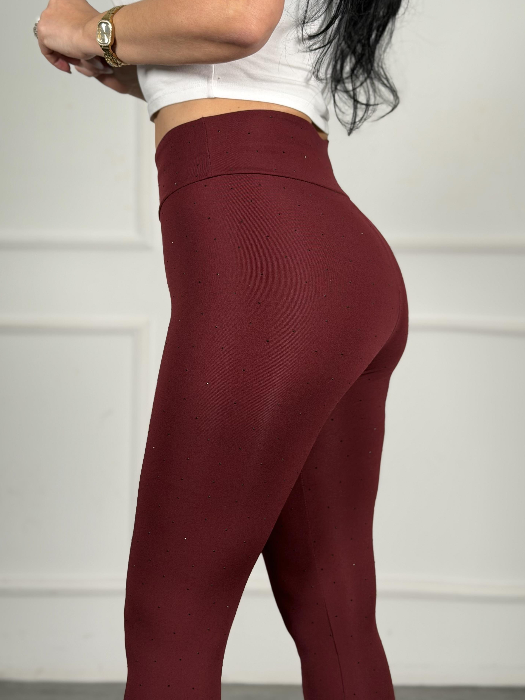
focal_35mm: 51
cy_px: 334
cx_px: 260
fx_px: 1031
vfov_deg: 37.5
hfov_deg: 28.6
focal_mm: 6.76
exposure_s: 1/102
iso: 100
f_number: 1.78
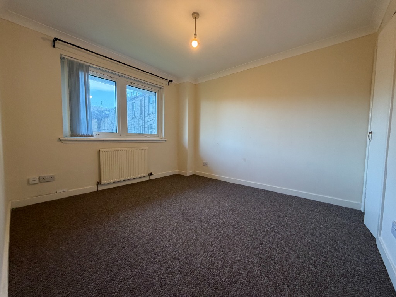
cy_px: 148
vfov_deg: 85.7
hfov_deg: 102.1
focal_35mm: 14
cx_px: 198
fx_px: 160
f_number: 2.2
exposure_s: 1/103
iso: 320
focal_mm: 2.22
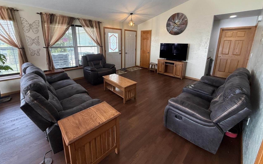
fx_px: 108
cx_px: 132
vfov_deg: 73.9
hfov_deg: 101.5
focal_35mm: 15
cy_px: 65
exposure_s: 1/120
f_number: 2.2
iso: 400
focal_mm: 2.22
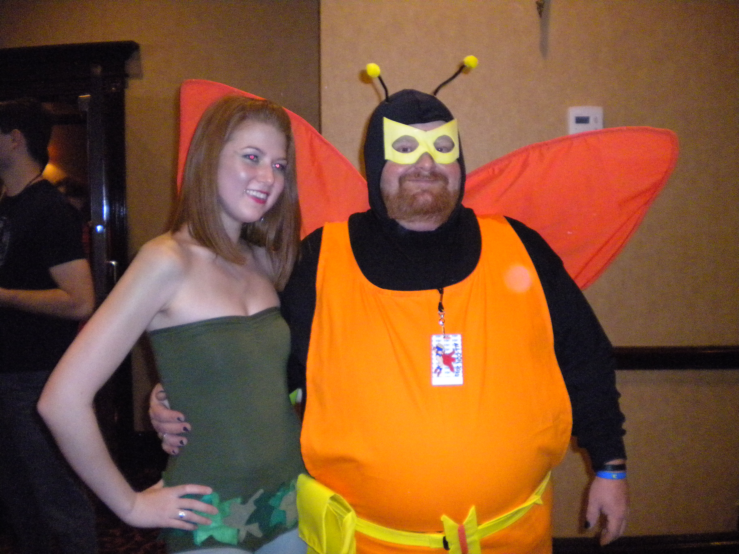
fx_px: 747
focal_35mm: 35
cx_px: 370
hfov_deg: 52.6
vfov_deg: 40.7
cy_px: 277
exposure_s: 1/30
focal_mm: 6.3
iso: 800
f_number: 3.1
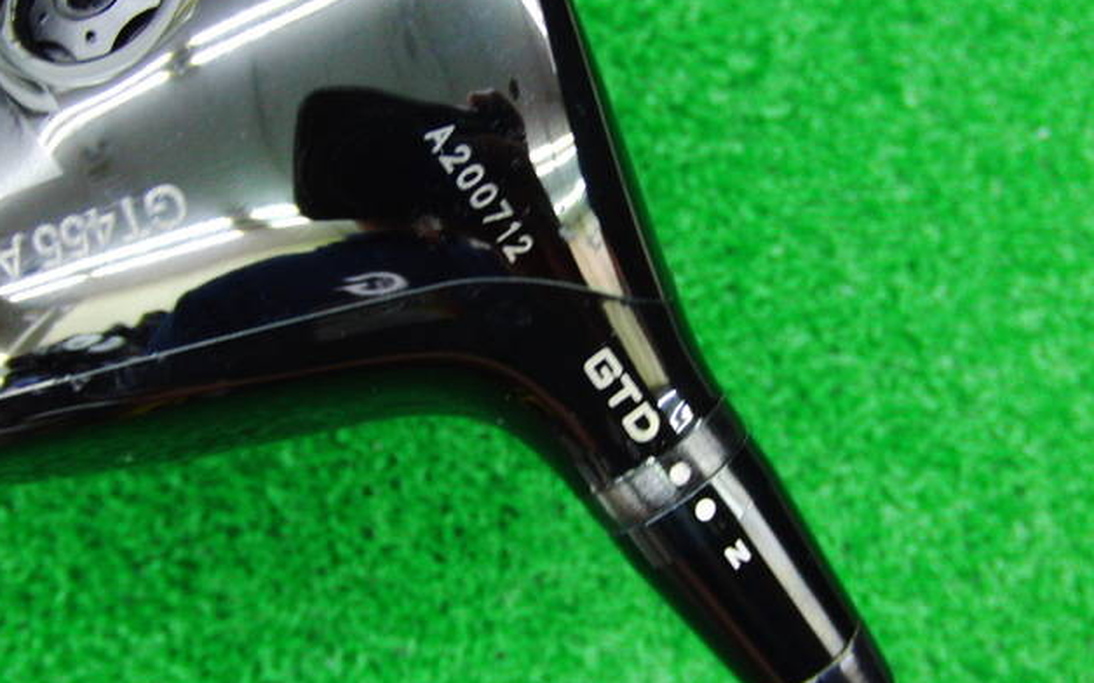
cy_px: 328
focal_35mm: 40
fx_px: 1192
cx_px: 550
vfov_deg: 32.0
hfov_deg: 49.3
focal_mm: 6.42
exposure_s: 1/15
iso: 400
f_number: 3.6
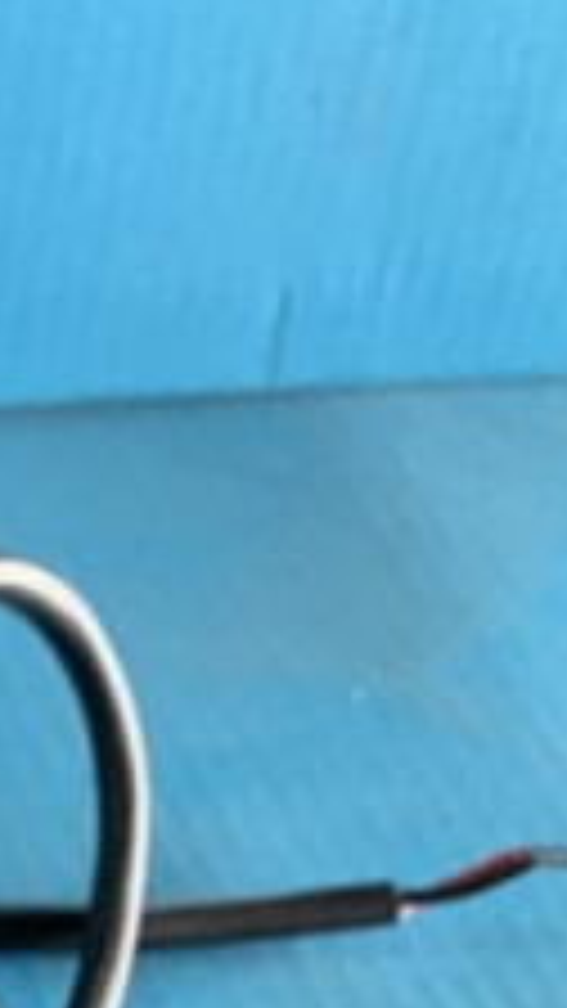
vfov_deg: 18.7
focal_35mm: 102
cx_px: -628
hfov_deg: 10.7
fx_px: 2726
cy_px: 1469
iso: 160
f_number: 1.8
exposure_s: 1/60
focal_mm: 4.25
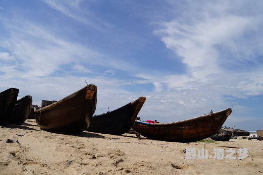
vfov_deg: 39.9
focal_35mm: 33
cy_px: 88
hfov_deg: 57.3
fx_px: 241
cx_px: 132
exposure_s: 1/1000
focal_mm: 22
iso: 200
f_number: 9
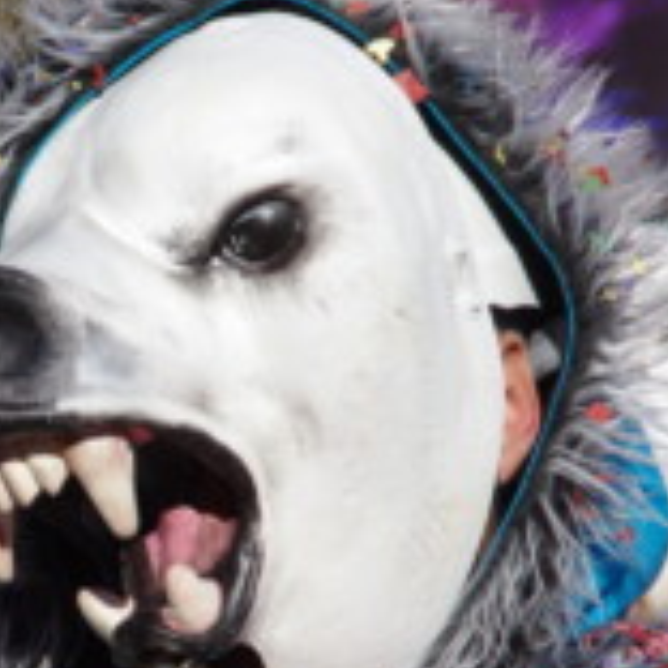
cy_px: 447
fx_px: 10501
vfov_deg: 3.6
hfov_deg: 3.6
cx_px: -60
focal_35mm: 481
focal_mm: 118
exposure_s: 1/400
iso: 100
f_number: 8
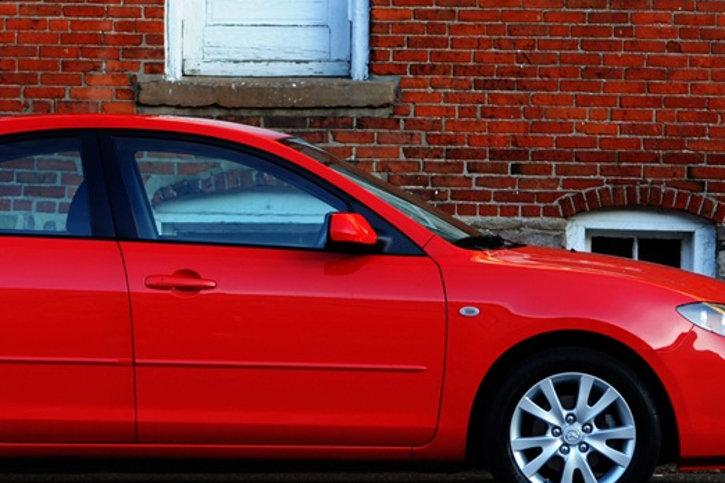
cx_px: 274
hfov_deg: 12.4
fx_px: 3327
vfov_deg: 8.3
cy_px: 132
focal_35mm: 165
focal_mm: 45
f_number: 3.2
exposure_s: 1/250
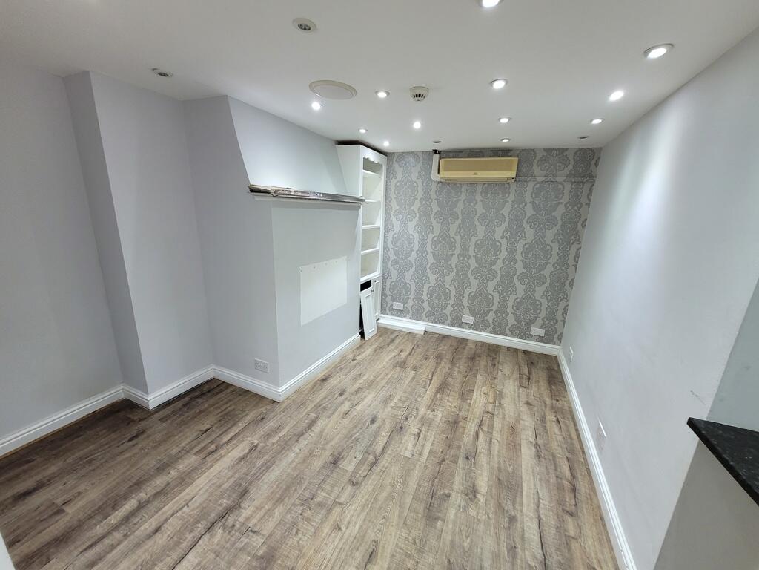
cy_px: 285
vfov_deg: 89.9
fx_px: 285
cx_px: 380
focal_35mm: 13
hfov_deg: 106.2
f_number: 2.2
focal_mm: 1.74
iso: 160
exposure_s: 1/50
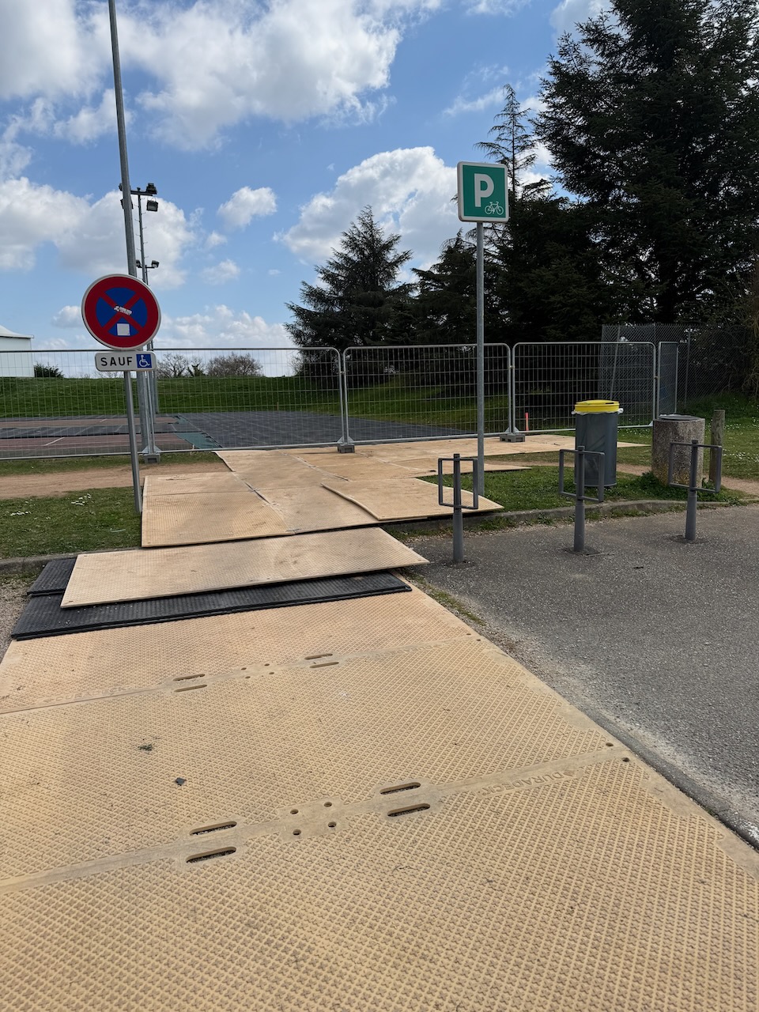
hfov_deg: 56.8
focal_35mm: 24
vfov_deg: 71.6
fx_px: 702
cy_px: 506
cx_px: 380
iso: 80
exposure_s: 1/4975
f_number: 1.78
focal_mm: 6.76
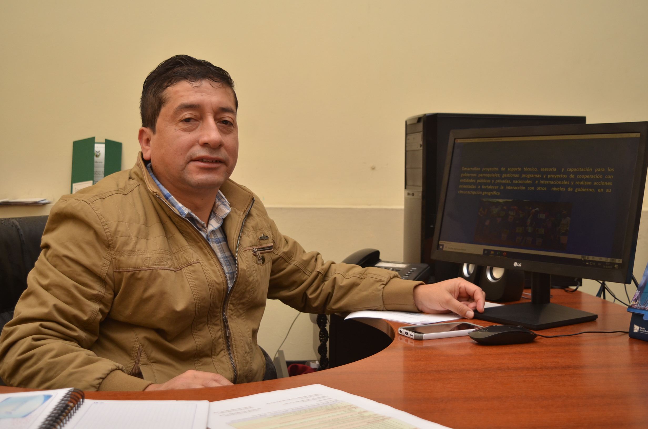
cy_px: 214
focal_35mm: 46
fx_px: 835
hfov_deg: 42.4
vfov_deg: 28.8
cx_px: 324
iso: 400
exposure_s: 1/250
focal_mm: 31
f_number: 4.2
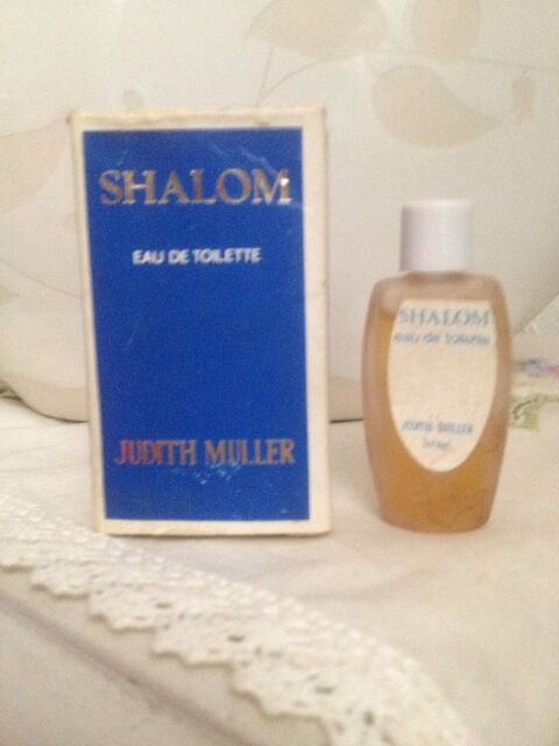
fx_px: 754
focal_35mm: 35
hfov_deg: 40.7
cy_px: 373
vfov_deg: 52.6
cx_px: 280
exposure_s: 1/15
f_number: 2.4
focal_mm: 4.28
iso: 500
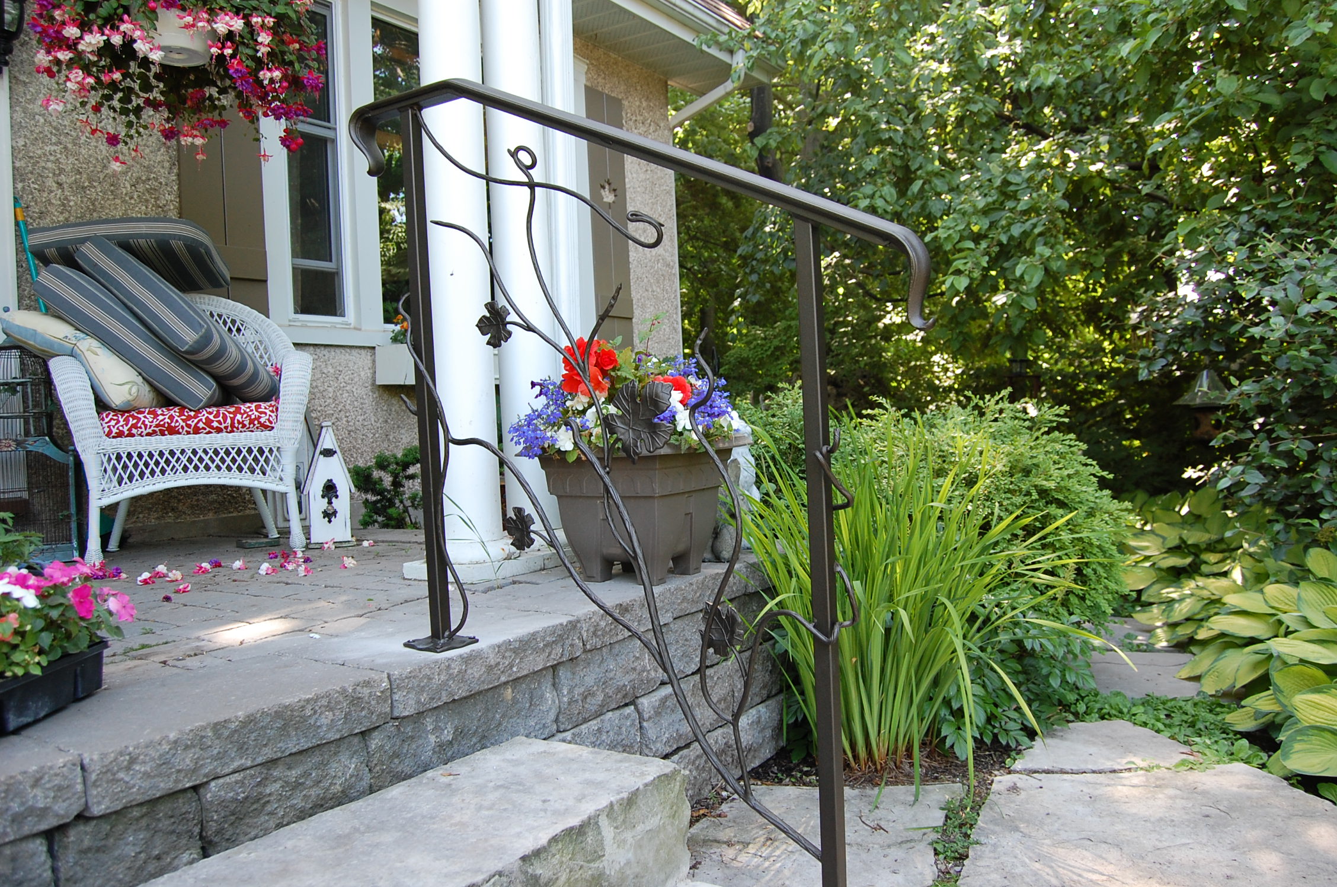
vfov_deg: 47.8
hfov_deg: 67.5
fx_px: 1001
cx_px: 668
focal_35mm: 27
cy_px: 444
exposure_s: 1/125
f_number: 5.6
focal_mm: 18
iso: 400
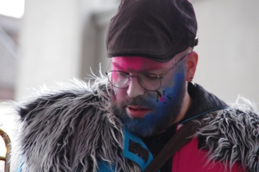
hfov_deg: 6.9
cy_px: 86
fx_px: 2154
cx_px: 130
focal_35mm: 300
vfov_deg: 4.6
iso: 3200
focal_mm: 200
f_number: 6.3
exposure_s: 1/100
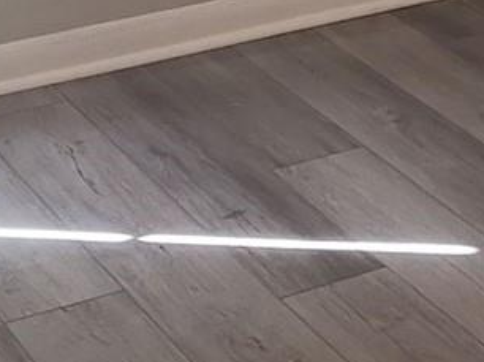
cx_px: 489
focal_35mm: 136
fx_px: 1900
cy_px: -474
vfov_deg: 9.7
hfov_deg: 14.3
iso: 211
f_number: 1.8
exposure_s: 1/59.2
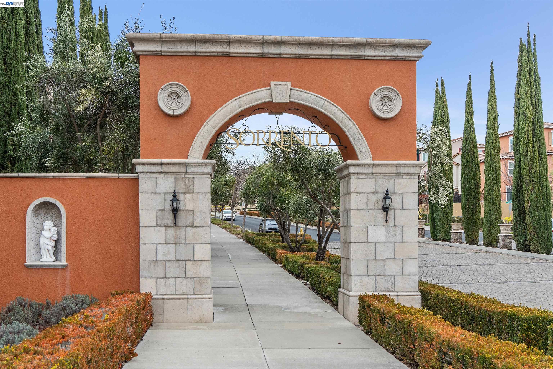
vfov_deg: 35.9
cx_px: 276
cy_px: 184
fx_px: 568
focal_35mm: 37
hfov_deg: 51.9
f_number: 7.1
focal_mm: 37
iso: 400
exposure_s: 1/500
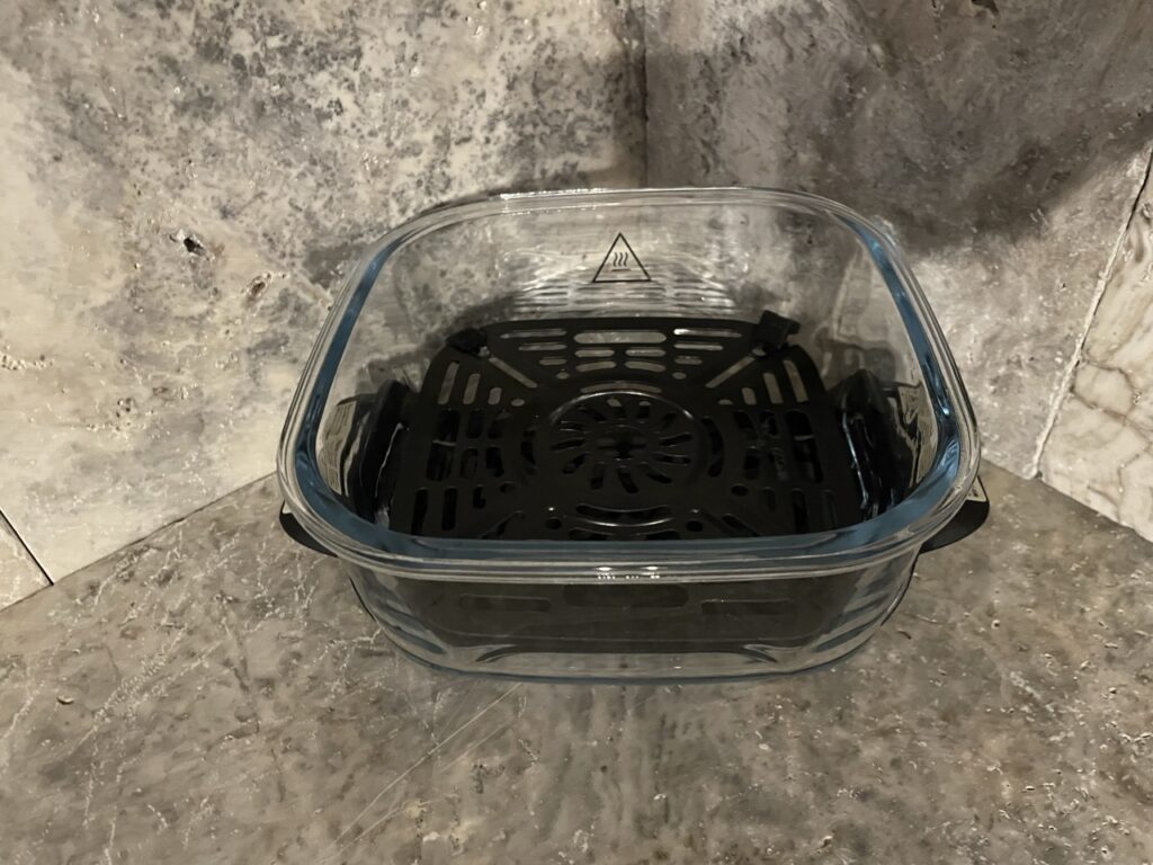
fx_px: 866
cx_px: 576
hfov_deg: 67.3
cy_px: 432
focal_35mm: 26
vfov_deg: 53.1
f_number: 1.6
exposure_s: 1/30
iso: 800
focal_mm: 4.2
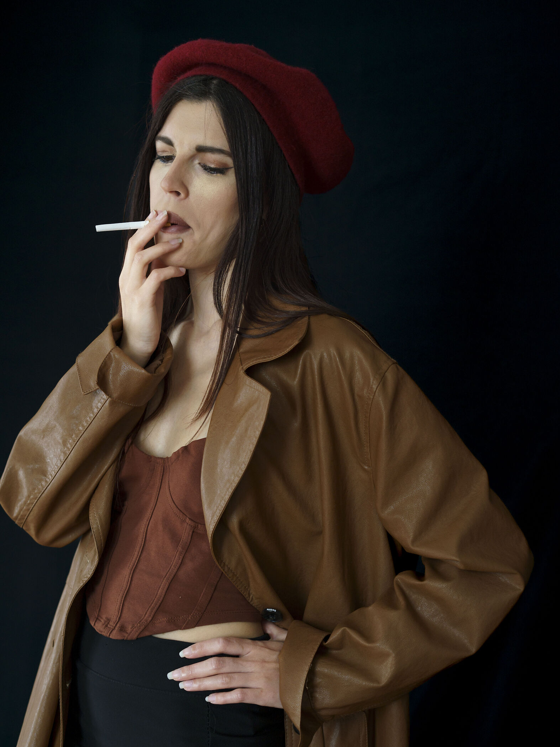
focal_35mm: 55
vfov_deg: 34.9
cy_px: 361
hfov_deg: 26.6
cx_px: 282
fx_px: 1187
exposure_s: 1/100
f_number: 3.2
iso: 400
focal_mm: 50
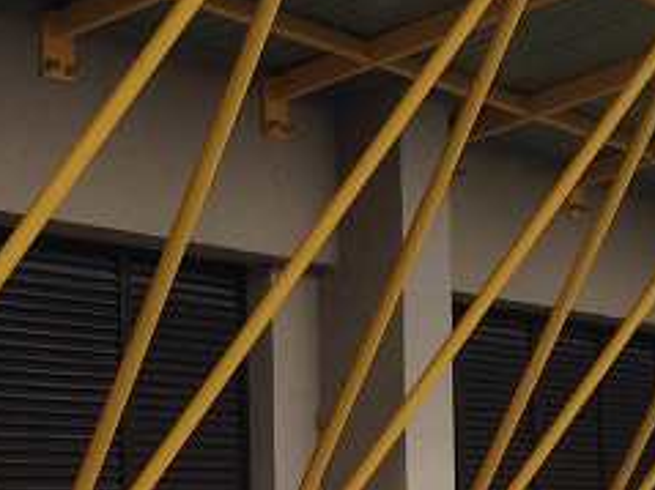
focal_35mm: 138
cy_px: 293
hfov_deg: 14.3
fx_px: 2610
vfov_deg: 10.7
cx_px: 170
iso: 50
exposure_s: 1/1323
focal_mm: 4.12
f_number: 2.4
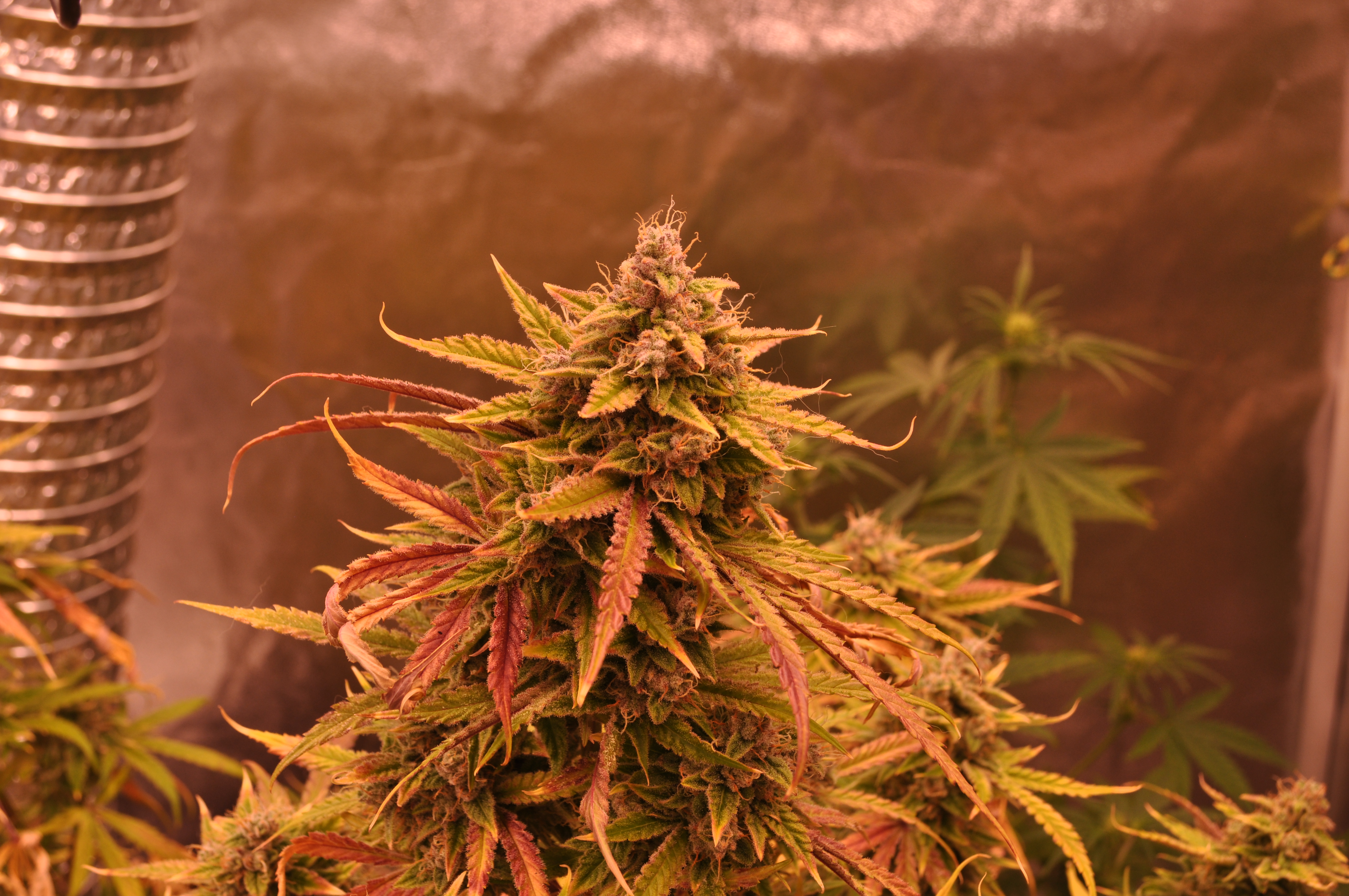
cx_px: 674
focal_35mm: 48
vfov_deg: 28.0
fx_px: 1796
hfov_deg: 41.2
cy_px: 448
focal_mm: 32
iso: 200
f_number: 8
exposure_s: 1/250
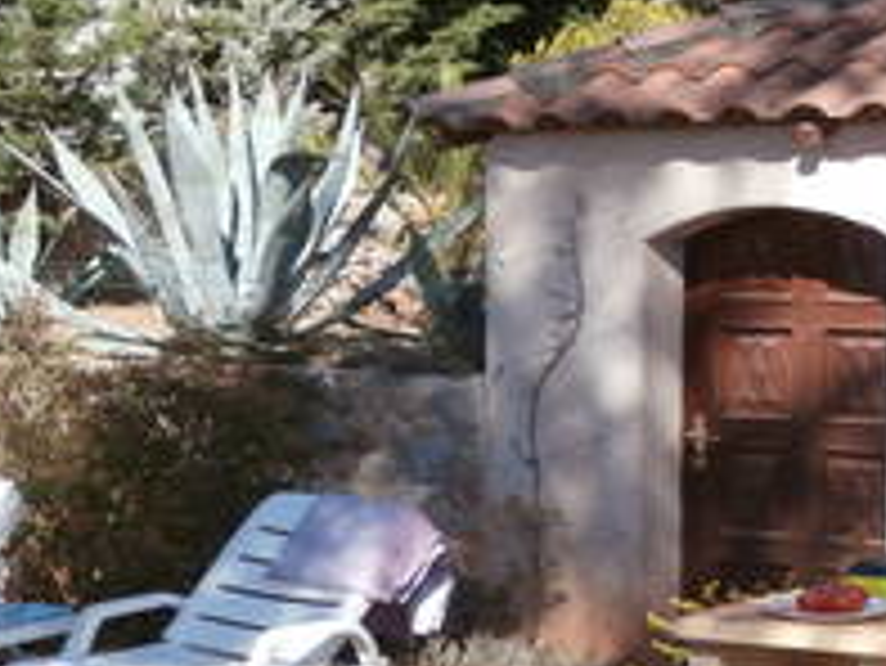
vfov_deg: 17.1
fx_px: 2203
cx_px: 378
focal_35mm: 86
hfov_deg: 22.7
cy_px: 490
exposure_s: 1/400
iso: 100
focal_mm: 8.29
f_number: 4.2
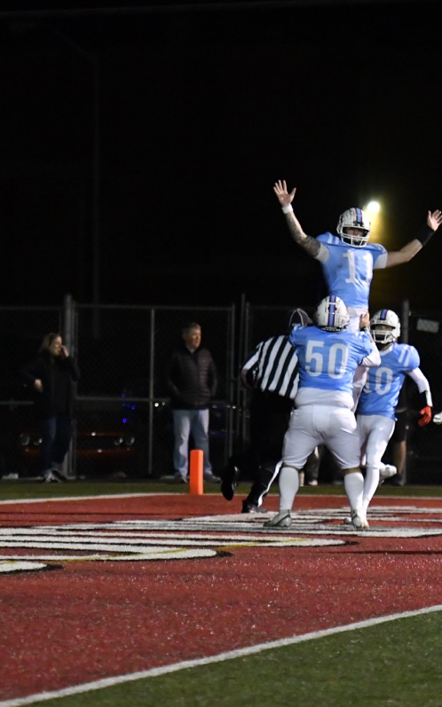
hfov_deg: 5.4
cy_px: 354
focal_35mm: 242
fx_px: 4661
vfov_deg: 8.7
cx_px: 204
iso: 6400
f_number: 2.8
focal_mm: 105
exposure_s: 1/1000
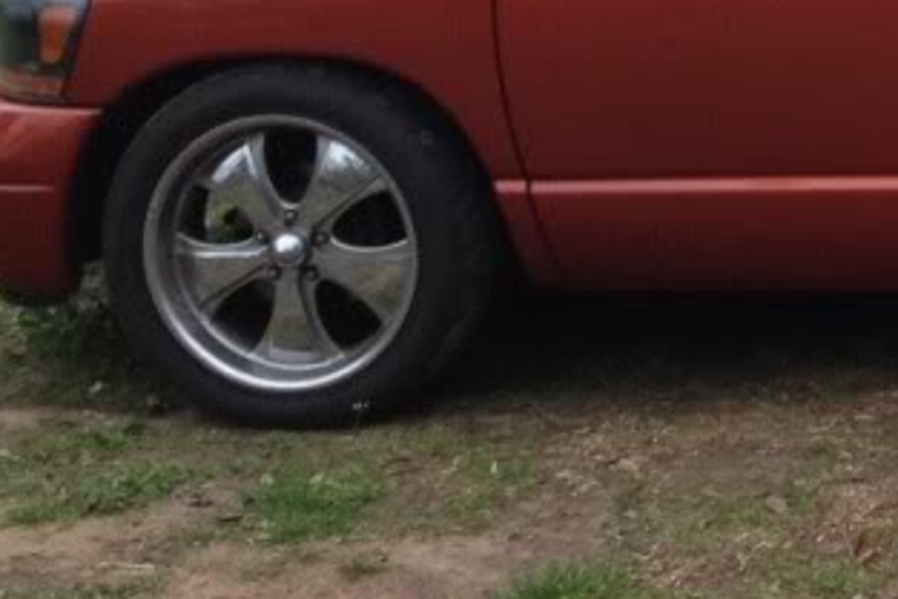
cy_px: -100
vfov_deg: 11.3
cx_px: 1225
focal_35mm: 119
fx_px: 2970
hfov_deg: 16.1
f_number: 2.4
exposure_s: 1/20
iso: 125
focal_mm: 4.3
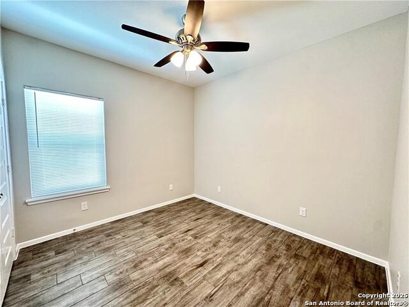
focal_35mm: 14
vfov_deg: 85.7
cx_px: 204
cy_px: 154
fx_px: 165
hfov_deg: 102.1
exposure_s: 1/60
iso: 250
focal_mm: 2.22
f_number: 2.2
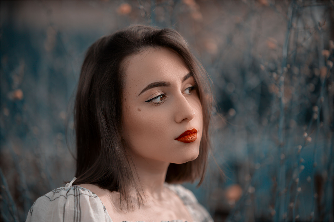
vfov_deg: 16.1
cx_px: 167
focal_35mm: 85
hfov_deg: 23.9
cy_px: 111
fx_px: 789
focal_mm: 85
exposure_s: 1/2500
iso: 100
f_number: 2
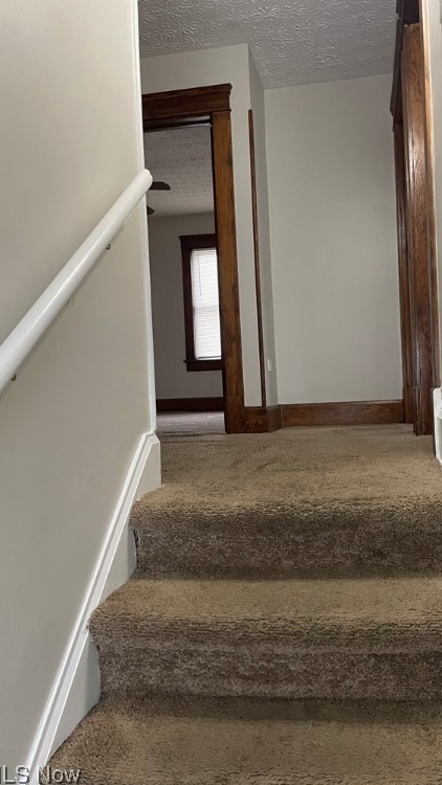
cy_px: 396
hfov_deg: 39.9
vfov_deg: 66.1
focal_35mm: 29
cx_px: 279
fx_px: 604
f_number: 1.6
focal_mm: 4.2
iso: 320
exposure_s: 1/60
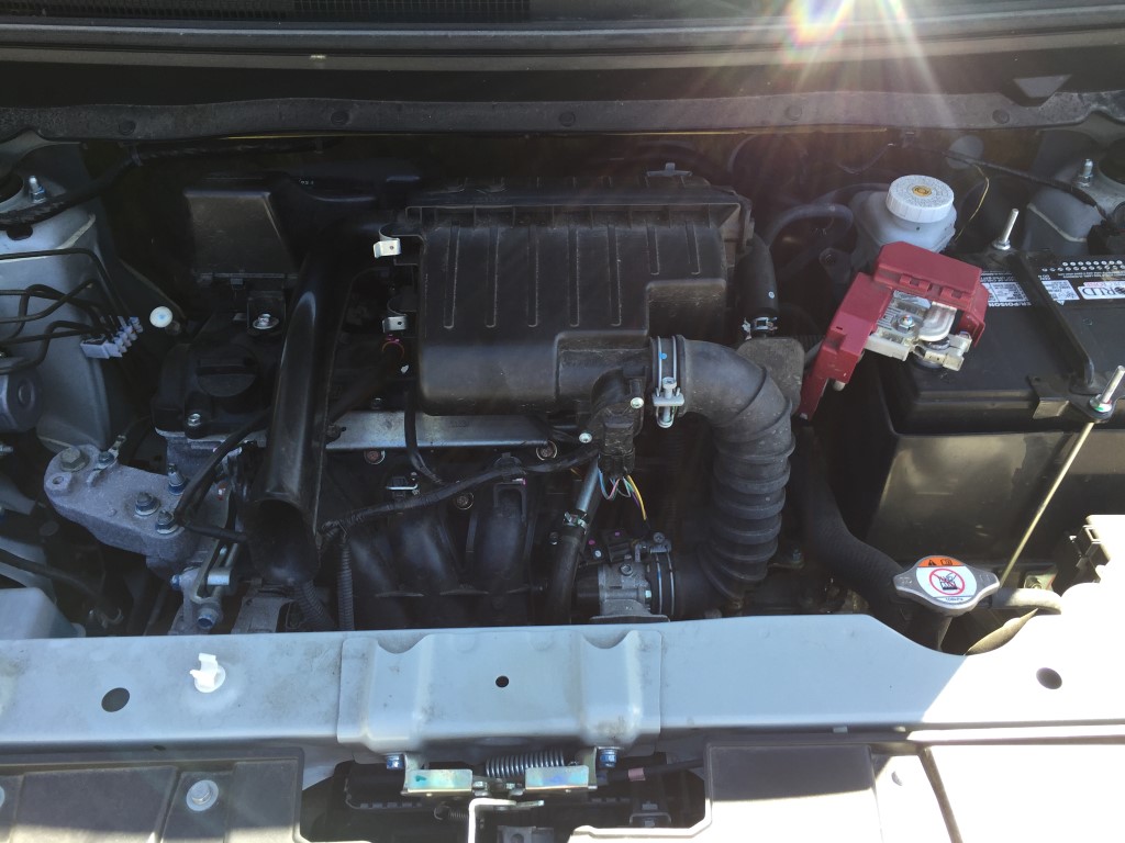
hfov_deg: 61.7
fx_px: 942
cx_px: 562
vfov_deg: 48.2
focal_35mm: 29
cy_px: 422
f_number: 2.2
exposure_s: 1/140
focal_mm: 4.15
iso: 32
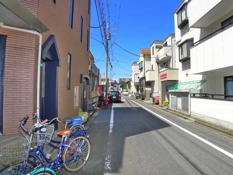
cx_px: 120
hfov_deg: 69.4
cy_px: 85
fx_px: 168
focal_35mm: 25
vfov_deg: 54.9
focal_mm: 5.1
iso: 400
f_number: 4
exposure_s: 1/640
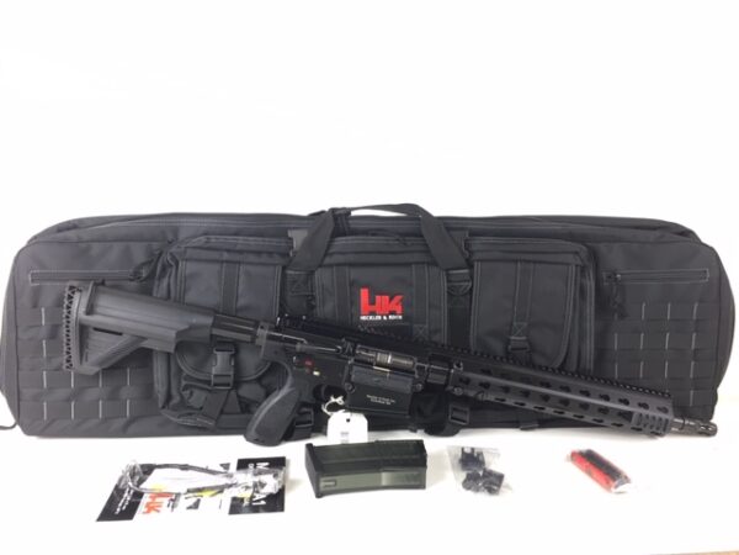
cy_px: 278
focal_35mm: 29
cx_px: 370
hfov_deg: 61.7
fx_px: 619
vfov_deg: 48.2
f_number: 2.2
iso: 25
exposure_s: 1/30
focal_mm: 4.15
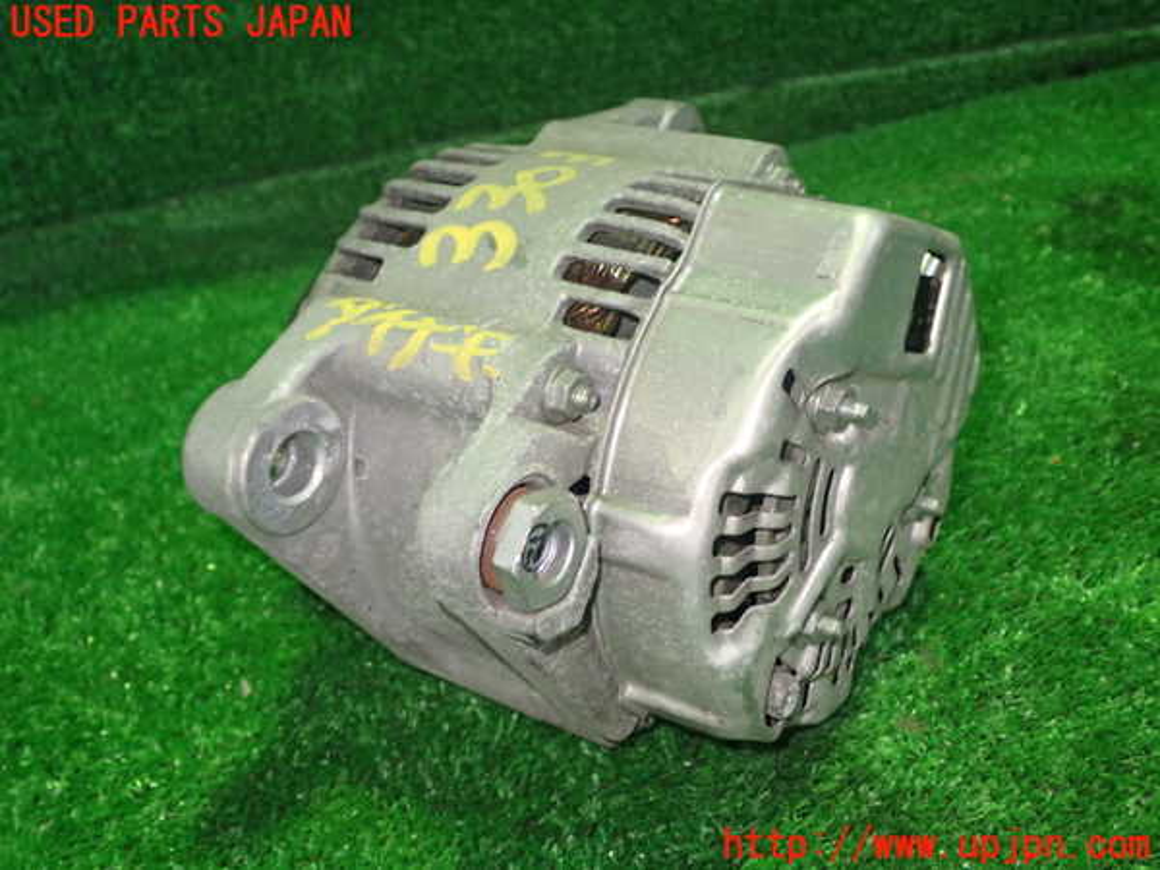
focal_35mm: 41
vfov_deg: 35.1
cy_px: 435
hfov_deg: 45.8
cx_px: 580
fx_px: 1374
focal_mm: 7.31
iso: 800
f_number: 2.8
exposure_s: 1/40
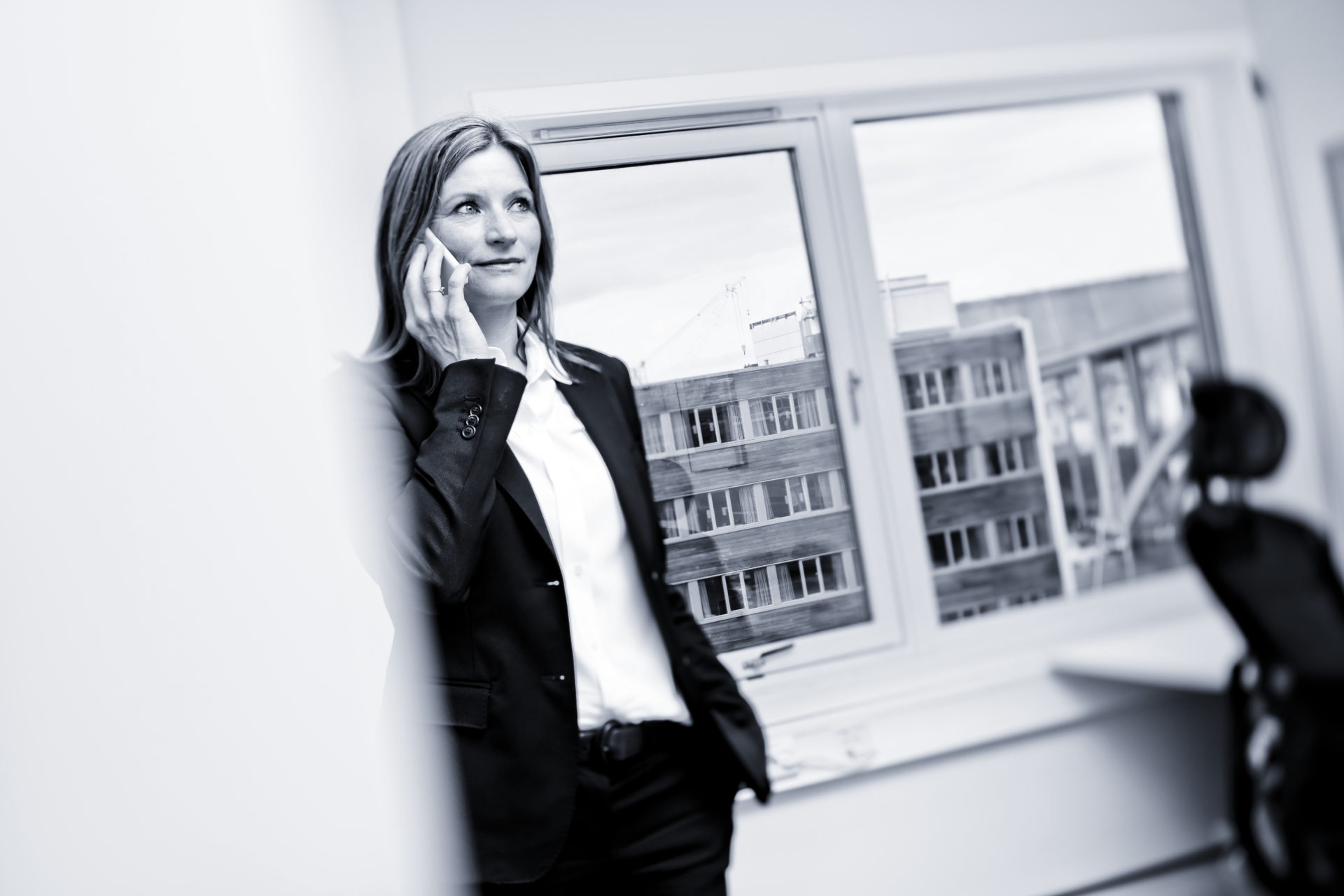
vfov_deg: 29.9
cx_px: 672
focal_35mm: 45
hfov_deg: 43.6
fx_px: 1680
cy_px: 448
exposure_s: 1/500
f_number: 4
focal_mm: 45
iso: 100
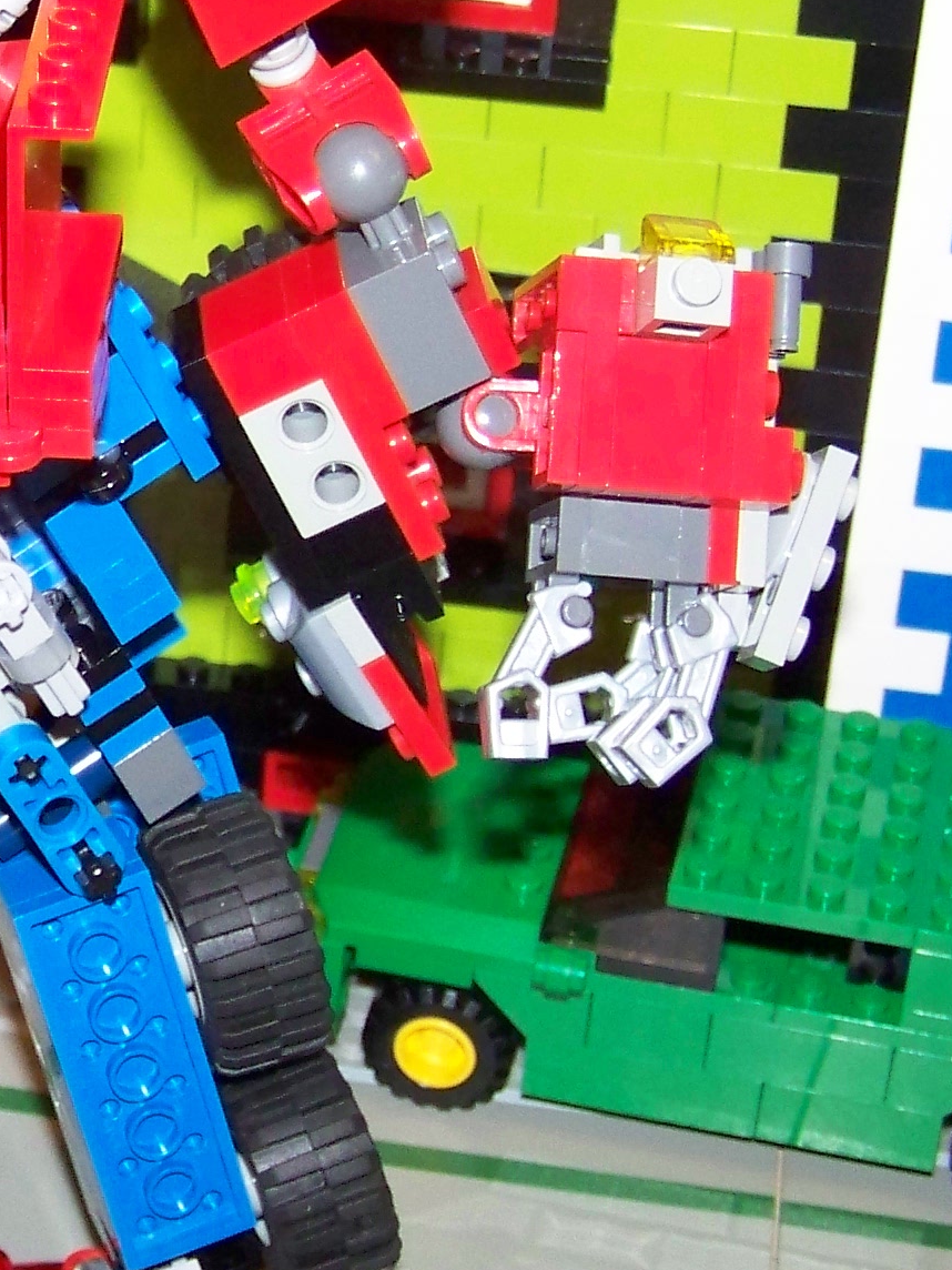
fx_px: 3740
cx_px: -252
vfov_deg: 19.3
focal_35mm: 102
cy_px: 594
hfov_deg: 14.0
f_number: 2.8
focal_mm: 6.3
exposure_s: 1/30
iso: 200
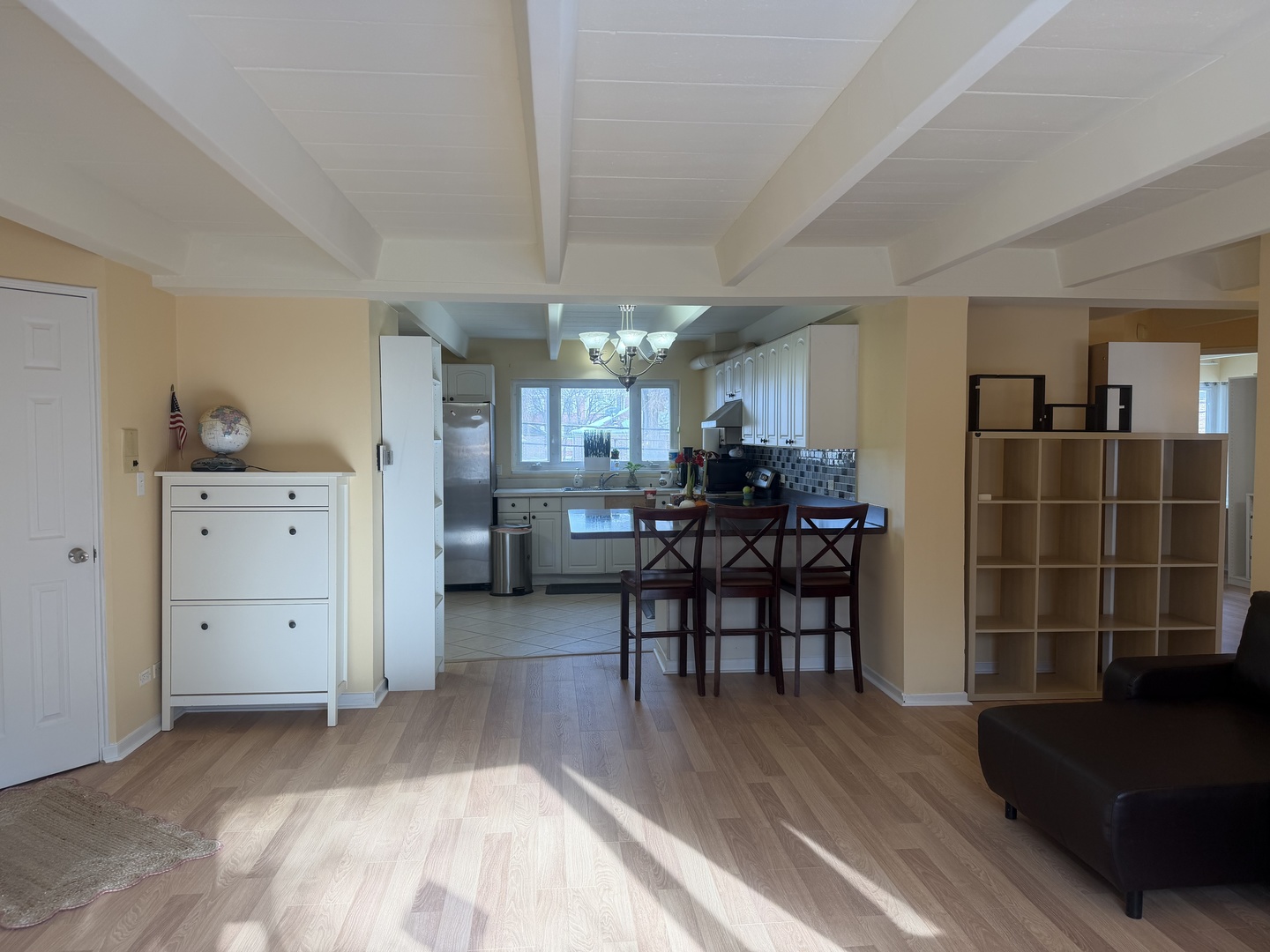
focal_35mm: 24
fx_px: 881
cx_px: 635
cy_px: 476
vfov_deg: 56.8
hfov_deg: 71.6
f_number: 1.78
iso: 80
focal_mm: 6.76
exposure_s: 1/193
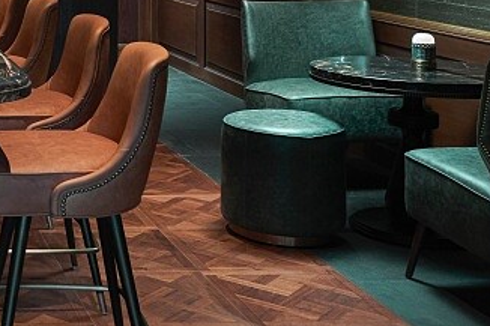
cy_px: -80
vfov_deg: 18.3
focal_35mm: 70
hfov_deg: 25.1
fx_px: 952
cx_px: -140
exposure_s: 1/6
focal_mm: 19
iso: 500
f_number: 6.3
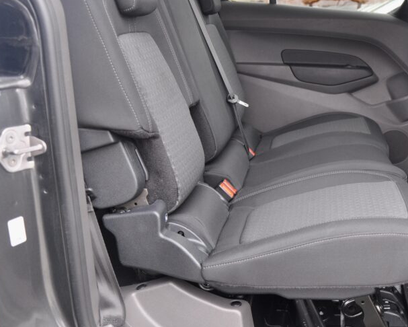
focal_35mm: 50
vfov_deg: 30.1
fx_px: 601
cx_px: 328
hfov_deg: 36.2
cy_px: 106
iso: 500
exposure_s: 1/20
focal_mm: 21
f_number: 3.8
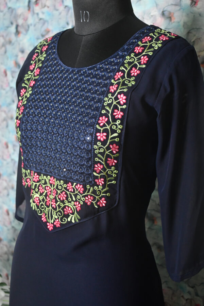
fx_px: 408
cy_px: 153
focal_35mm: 48
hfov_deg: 28.1
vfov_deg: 41.1
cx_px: 102
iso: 3200
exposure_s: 1/80
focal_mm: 32
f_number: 4
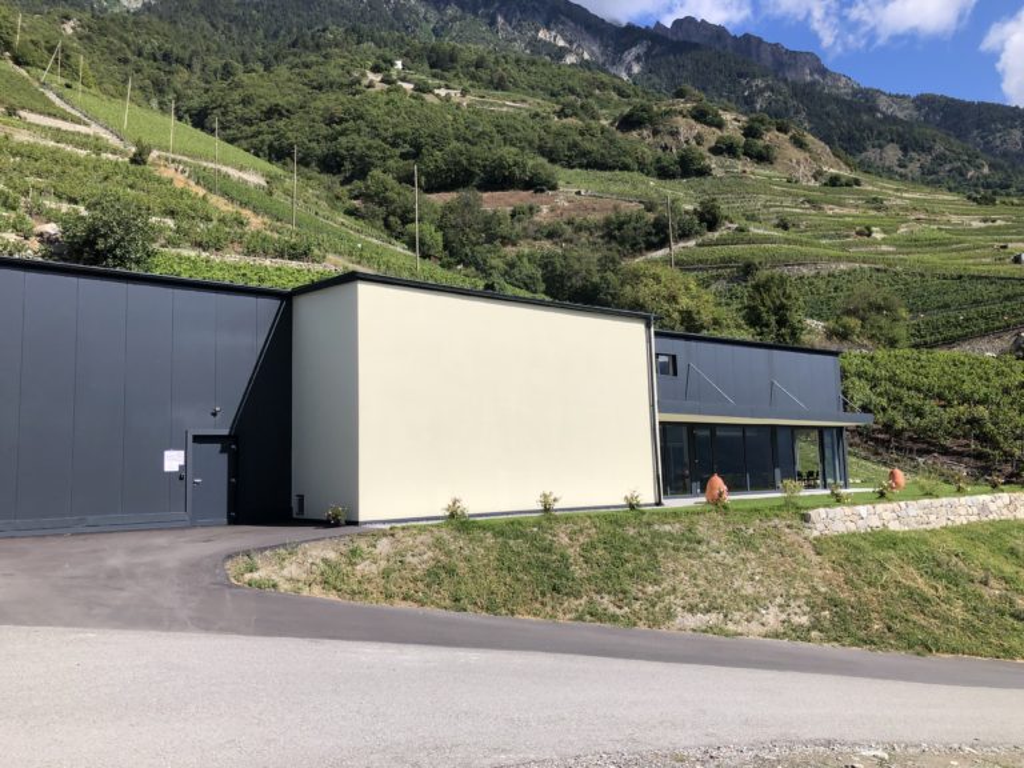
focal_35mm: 28
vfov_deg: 49.7
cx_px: 512
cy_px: 384
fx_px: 828
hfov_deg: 63.4
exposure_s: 1/2404
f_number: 1.8
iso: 20
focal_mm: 3.99
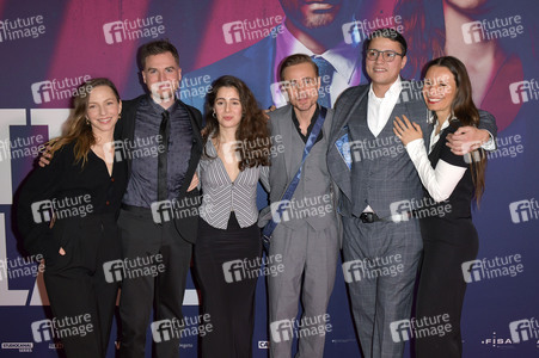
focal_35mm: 32
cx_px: 270
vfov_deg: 41.1
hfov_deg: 58.8
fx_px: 479
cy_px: 179
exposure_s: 1/200
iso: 800
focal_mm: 32
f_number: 5.6
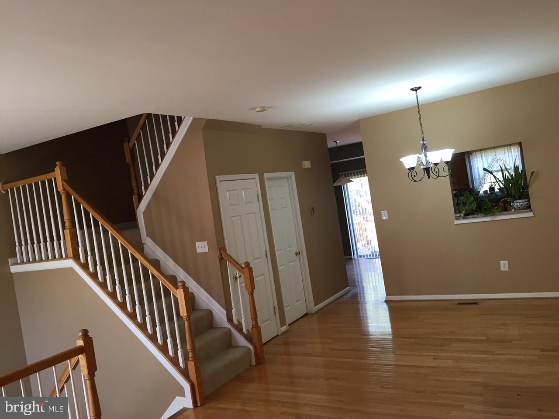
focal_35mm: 29
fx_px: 468
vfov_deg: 48.2
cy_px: 210
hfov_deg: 61.7
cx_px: 280
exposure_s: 1/30
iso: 40
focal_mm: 4.15
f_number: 2.2
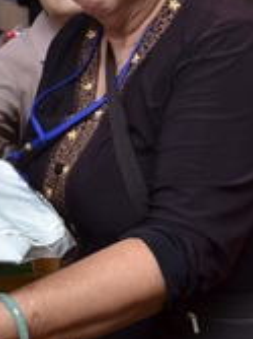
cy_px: -7
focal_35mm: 101
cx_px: -22
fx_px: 986
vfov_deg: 18.9
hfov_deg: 14.3
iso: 640
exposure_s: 1/160
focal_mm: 18
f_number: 6.3
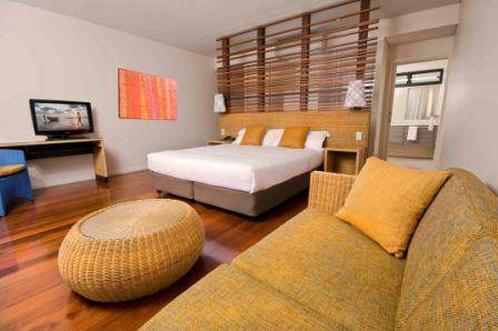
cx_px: 249
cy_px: 166
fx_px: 228
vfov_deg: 72.0
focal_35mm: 16
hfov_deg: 95.0
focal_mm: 11
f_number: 13
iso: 200
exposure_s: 1/60
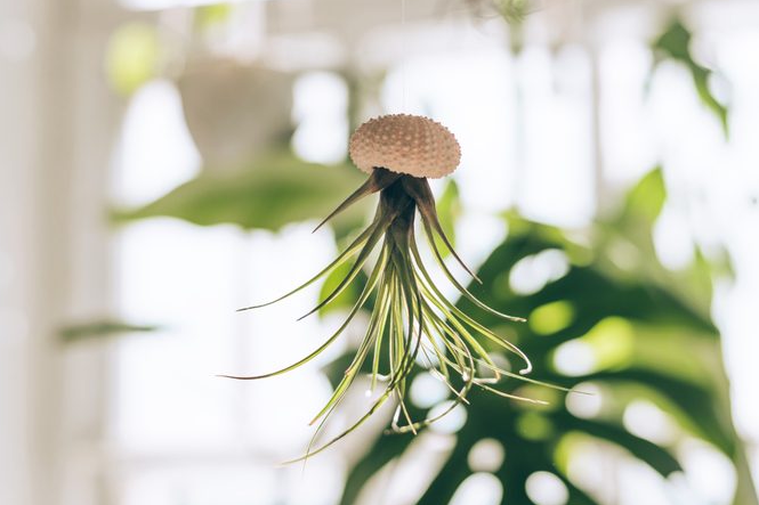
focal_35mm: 79
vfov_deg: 17.3
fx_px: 1665
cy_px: 263
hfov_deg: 25.7
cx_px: 398
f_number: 2.5
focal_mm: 50
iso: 100
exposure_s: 1/640
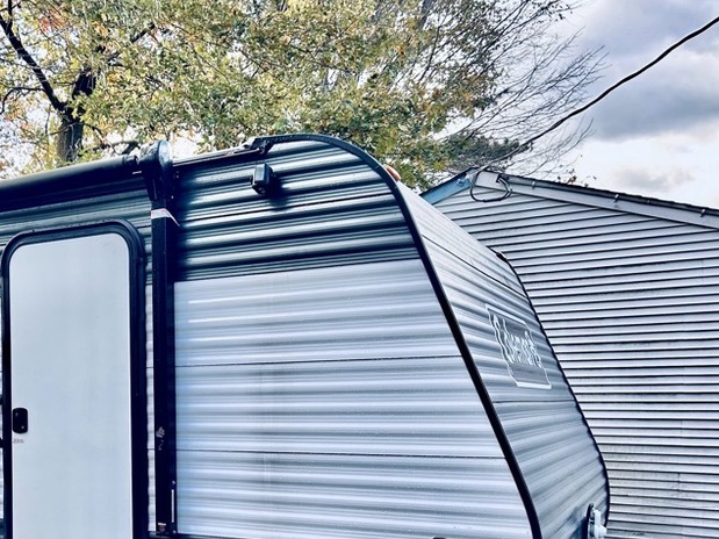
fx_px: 872
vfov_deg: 33.5
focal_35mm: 42
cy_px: 416
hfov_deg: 42.9
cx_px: 153
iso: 50
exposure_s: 1/365
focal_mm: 5.7
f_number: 1.5
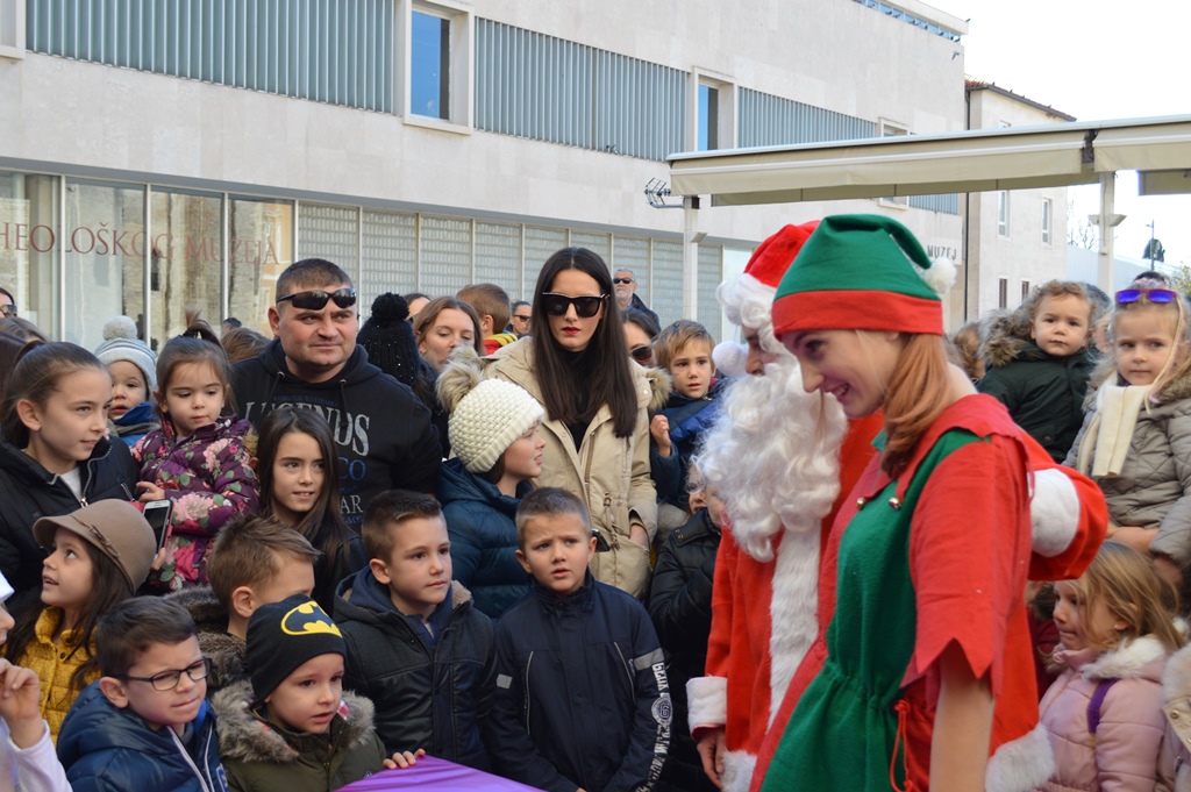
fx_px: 1488
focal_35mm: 45
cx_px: 596
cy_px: 396
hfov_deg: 43.6
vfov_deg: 29.8
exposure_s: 1/125
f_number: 5.6
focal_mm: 30
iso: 140
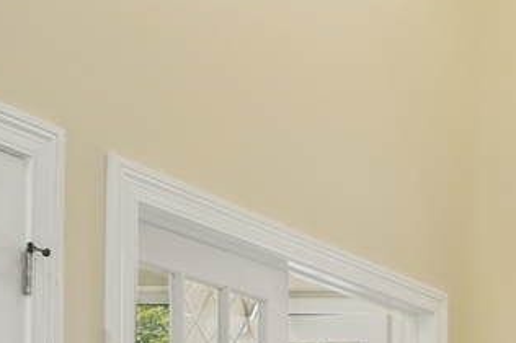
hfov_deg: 18.0
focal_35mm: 80
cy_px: 528
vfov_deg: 15.6
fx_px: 1147
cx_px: 1013
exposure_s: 1/60
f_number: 4
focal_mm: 15.6
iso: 400
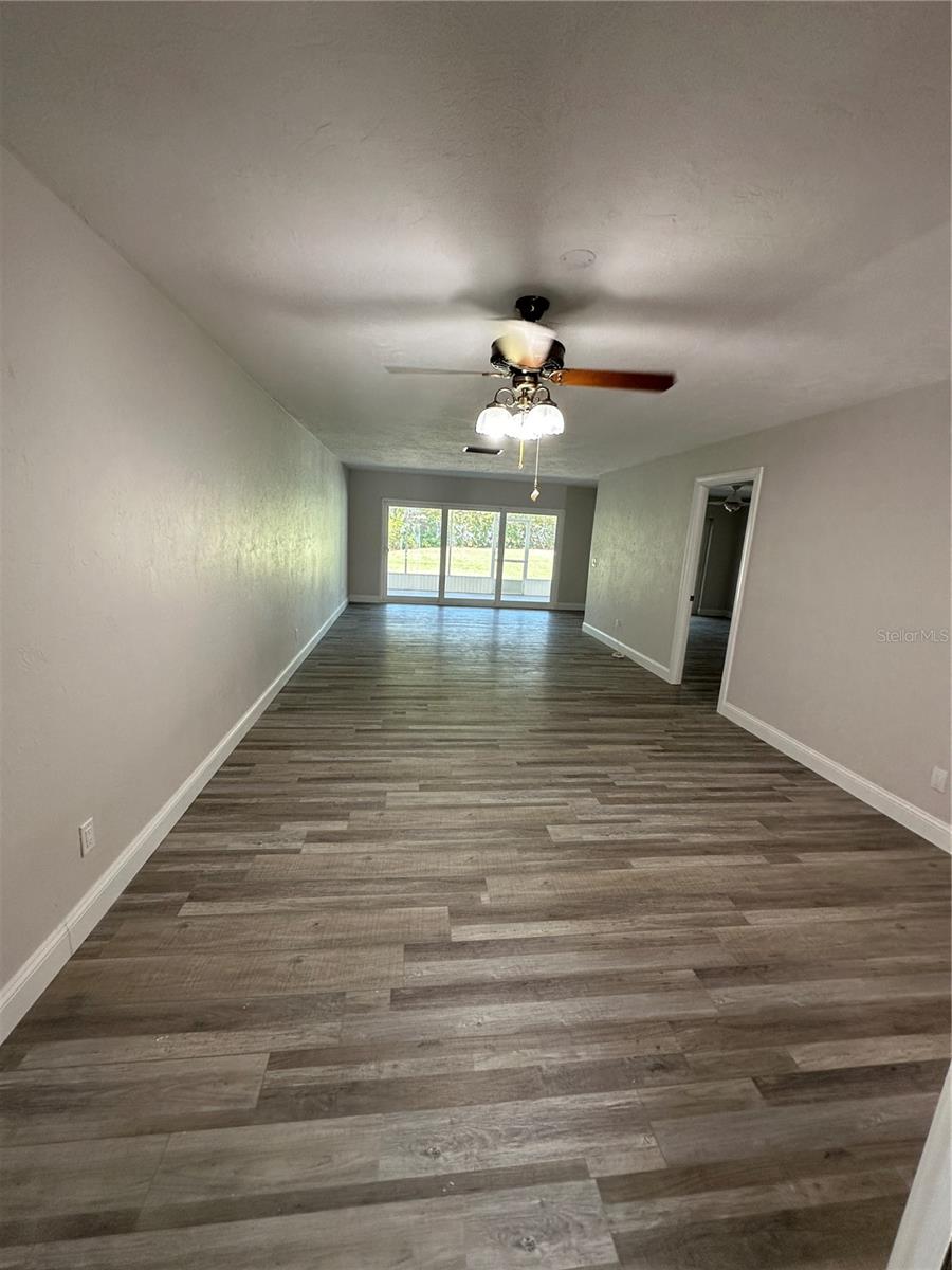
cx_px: 476
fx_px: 513
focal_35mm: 14
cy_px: 635
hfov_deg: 85.7
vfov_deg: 102.1
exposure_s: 1/120
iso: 200
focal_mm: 2.22
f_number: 2.2
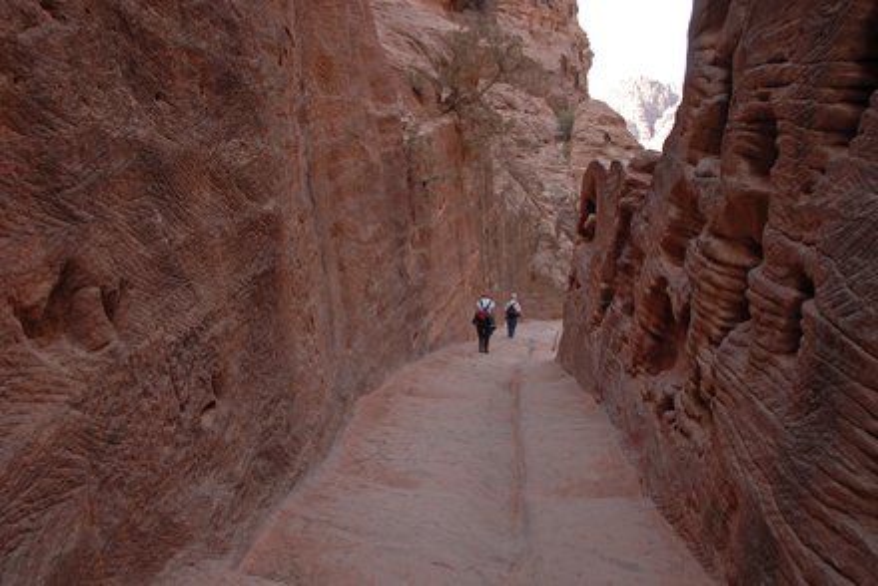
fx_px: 659
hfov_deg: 67.3
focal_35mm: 27
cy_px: 293
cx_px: 439
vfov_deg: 48.0
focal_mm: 18
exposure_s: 1/180
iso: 400
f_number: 9
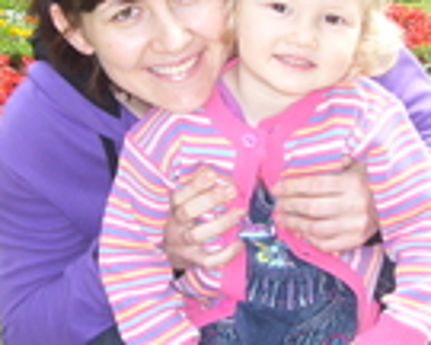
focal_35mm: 117
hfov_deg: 16.4
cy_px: 54
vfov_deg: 13.1
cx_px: 223
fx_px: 1492
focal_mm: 6
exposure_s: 1/500
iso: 80
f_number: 2.7
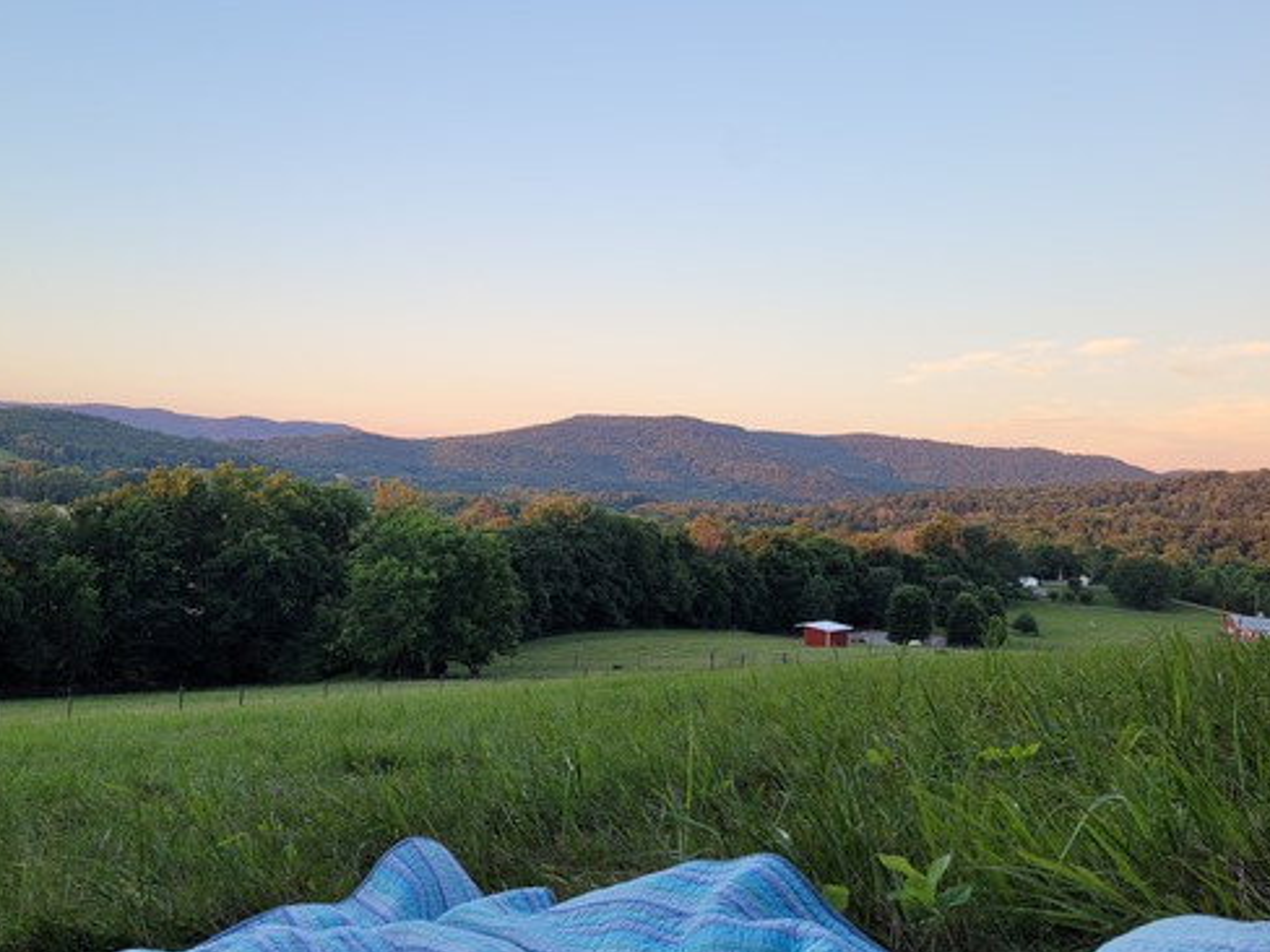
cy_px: 416
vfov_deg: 44.1
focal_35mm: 32
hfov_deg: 56.5
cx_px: 520
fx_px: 1174
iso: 40
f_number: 1.8
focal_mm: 5.4
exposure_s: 1/160
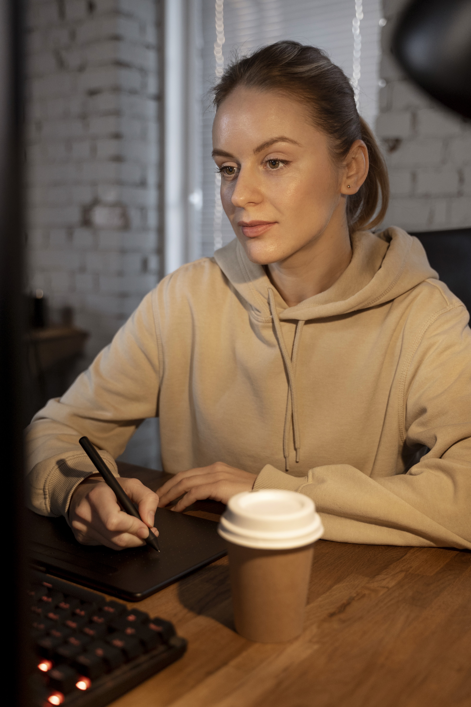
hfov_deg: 34.2
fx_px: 765
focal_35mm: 39
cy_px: 354
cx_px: 236
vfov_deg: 49.6
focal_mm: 39
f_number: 2.8
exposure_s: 1/160
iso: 1600
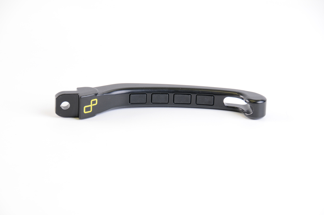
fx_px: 2022
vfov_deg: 6.1
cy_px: 108
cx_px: 162
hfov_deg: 9.2
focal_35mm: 225
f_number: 9
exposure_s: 1/8
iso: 200
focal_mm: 150
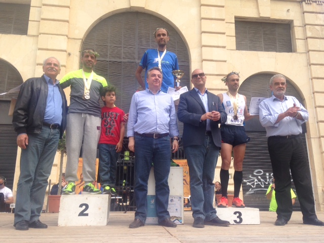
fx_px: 309
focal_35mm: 33
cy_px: 122
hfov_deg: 55.4
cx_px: 162
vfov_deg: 42.9
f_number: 2.4
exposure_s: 1/889
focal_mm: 4.12
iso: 50
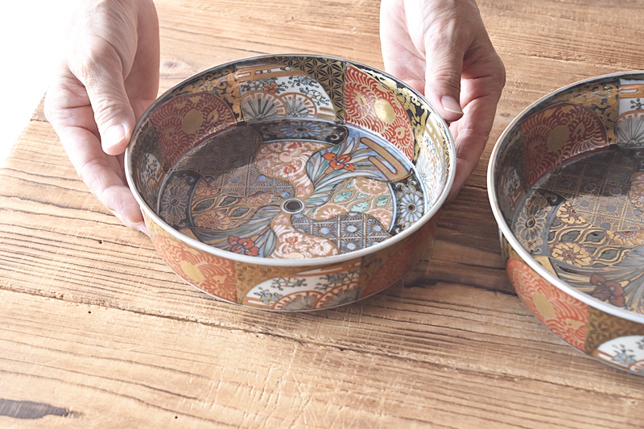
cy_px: 214
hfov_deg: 24.6
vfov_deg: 16.5
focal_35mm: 82
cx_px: 322
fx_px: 1475
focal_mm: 55
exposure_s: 1/6
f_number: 5.6
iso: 800
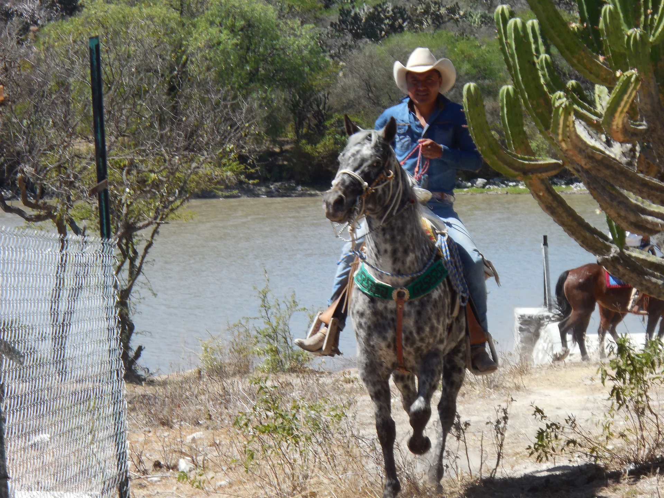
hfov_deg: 12.7
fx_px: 2992
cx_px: 332
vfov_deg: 9.5
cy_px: 249
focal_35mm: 156
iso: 125
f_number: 6.5
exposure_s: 1/250
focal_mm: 27.6
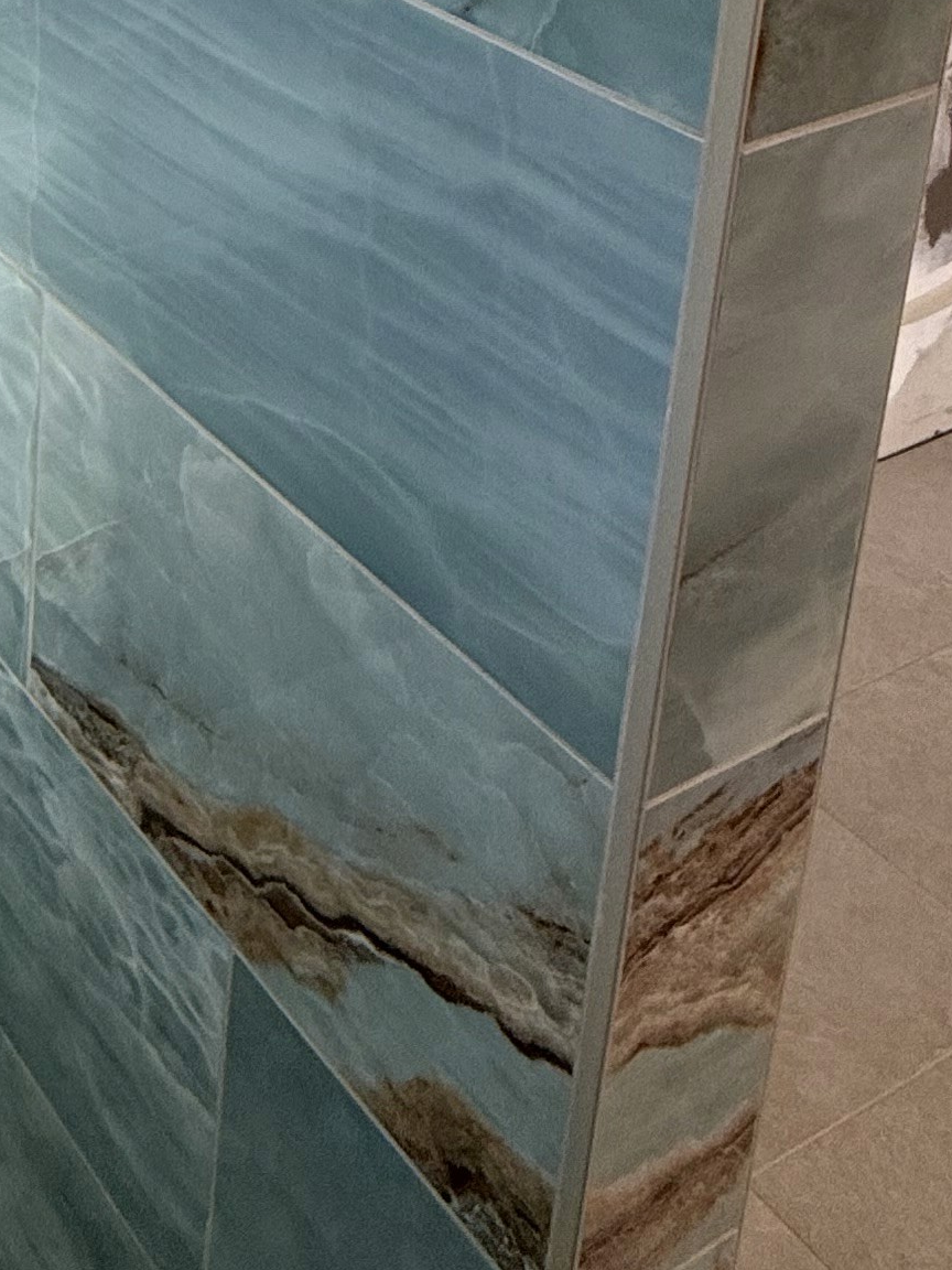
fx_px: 1797
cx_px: -374
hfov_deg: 24.7
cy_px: -298
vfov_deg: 31.7
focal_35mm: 49
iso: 80
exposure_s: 1/99
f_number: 2.2
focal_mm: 2.22
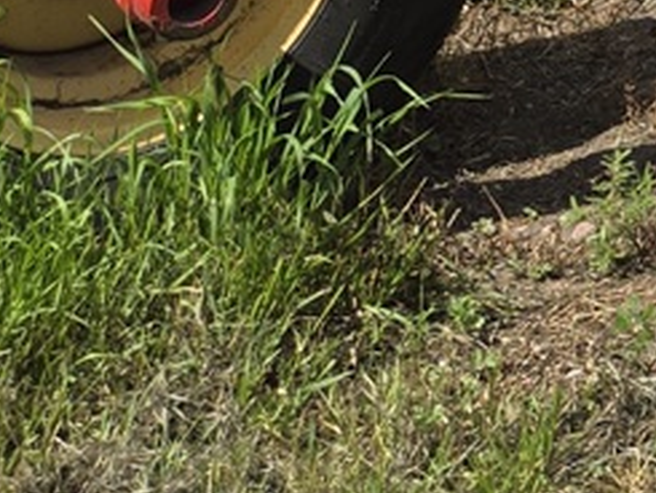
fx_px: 2844
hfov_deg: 10.4
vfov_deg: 8.4
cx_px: 1815
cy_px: -973
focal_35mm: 150
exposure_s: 1/1686
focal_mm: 5.4
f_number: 1.8
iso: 25
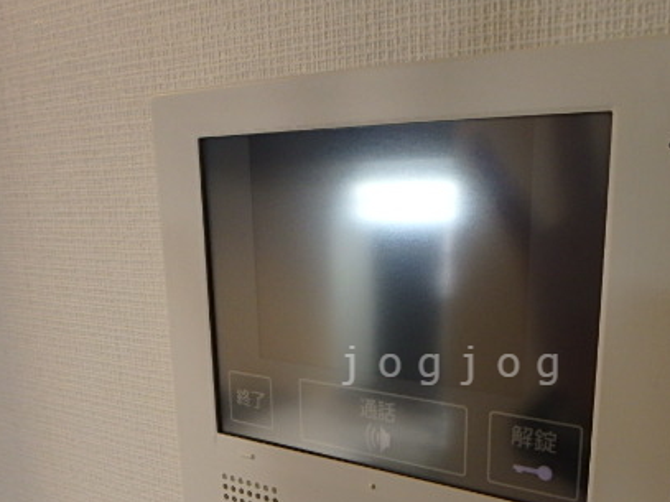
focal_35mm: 33
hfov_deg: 54.1
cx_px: 454
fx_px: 639
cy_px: 365
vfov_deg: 41.9
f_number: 3.5
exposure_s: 1/30
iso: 250
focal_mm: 3.7
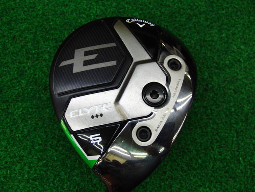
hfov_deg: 50.1
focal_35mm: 37
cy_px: 96
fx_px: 273
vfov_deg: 38.7
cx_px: 128
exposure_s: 1/80
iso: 250
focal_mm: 6.42
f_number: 3.6
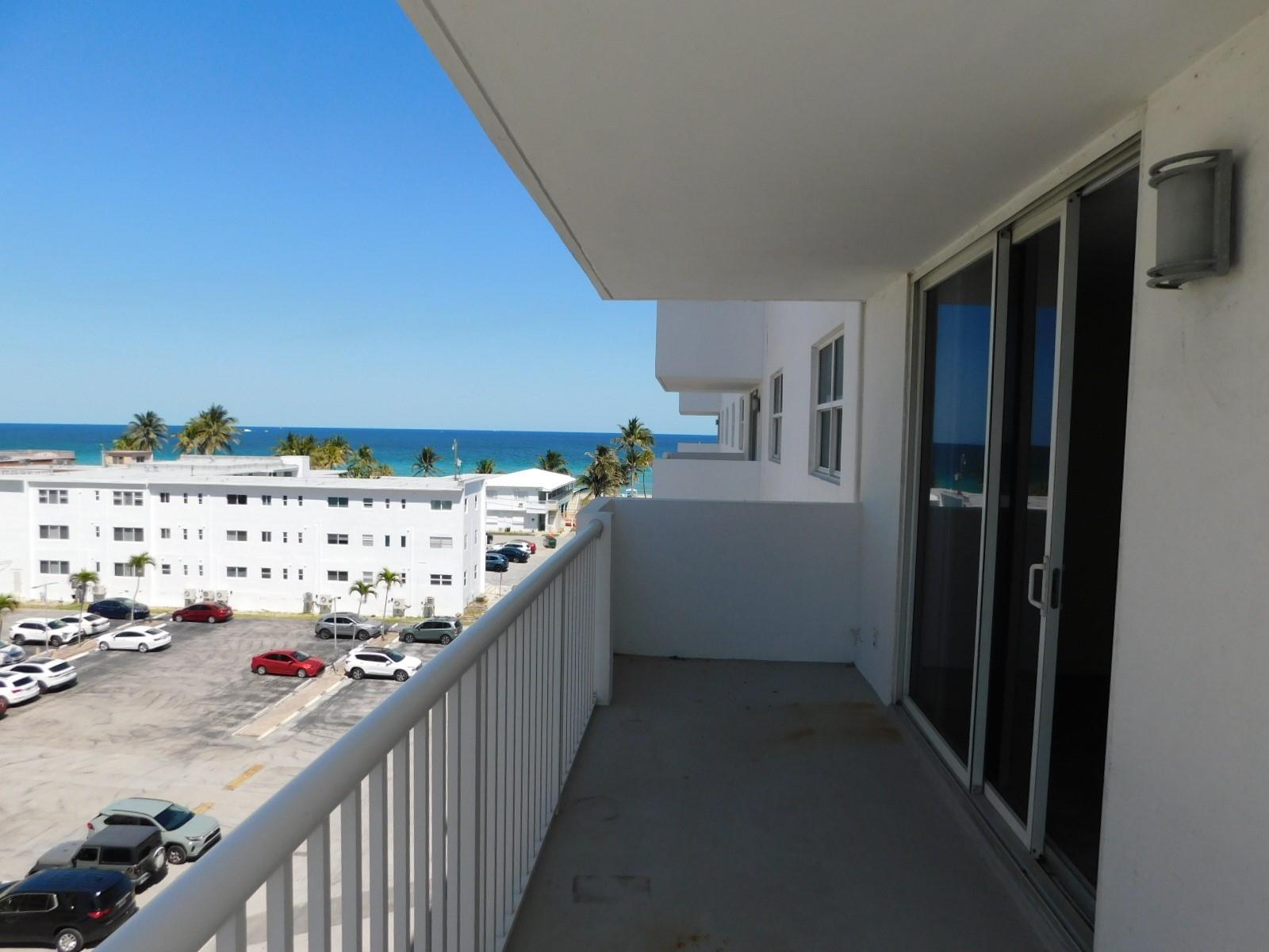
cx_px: 634
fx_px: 843
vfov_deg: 58.9
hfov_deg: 73.9
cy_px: 476
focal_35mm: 23
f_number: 6
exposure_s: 1/500
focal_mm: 4
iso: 125
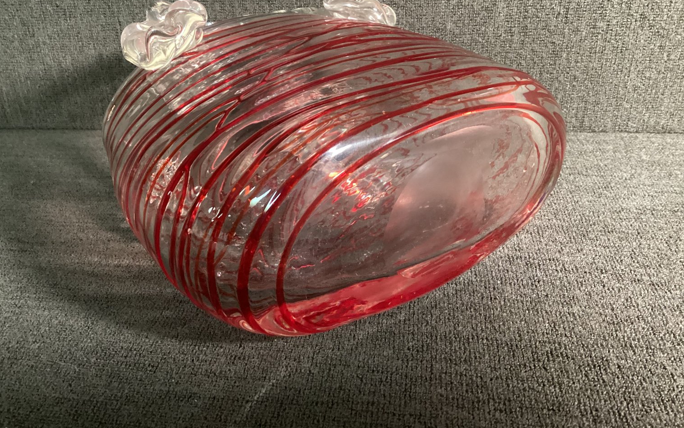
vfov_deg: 38.2
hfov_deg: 58.1
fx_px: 615
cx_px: 341
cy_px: 179
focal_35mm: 33
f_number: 2.4
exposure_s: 1/30
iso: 640
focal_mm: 3.3
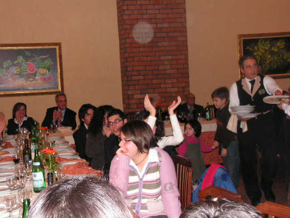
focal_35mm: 57
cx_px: 145
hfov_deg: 33.8
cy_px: 109
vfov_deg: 25.7
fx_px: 478
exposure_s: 1/60
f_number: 3.3
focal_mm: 9.6
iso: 200
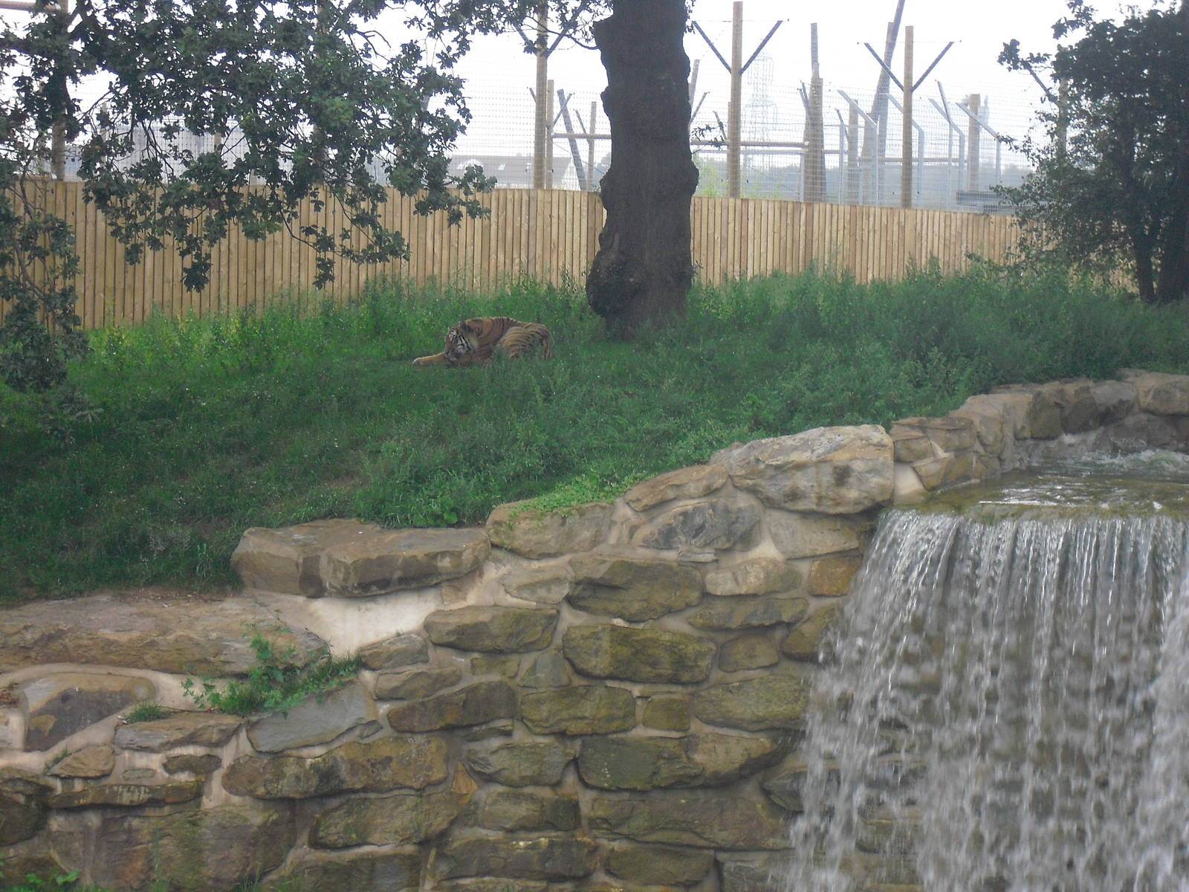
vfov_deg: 13.8
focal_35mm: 107
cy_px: 446
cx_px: 594
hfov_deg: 18.4
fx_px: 3675
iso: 200
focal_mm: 18.9
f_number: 5.6
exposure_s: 1/125
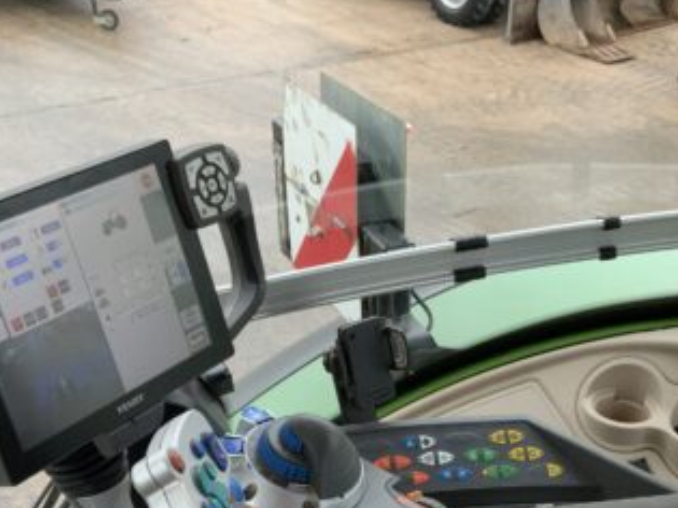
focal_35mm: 59
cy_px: 435
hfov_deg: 32.6
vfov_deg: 24.3
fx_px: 1155
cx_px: 407
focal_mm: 3
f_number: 1.8
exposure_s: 1/122
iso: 50
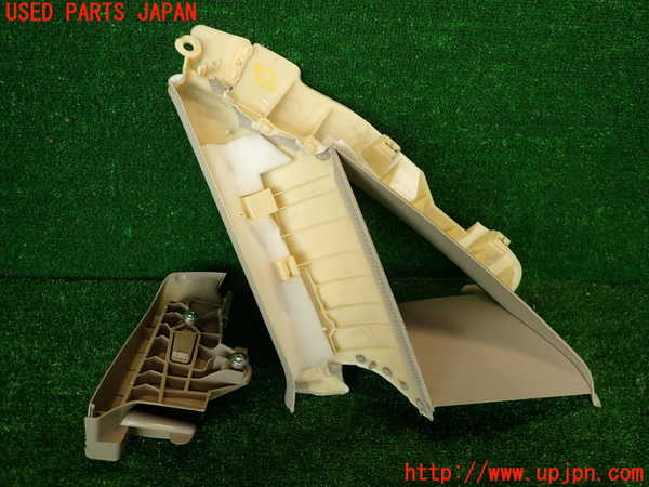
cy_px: 244
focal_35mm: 25
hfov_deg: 69.4
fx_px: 469
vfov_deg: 54.9
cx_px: 324
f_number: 2
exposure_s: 1/100
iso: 100
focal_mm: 4.5
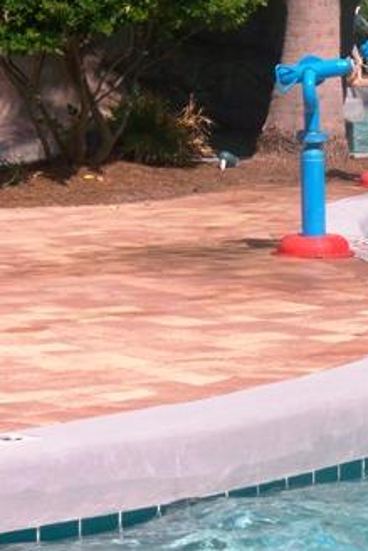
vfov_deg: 9.6
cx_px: 471
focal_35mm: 213
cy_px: 168
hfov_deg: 6.4
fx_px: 3262
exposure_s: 1/500
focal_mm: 22.05
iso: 64
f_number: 6.3
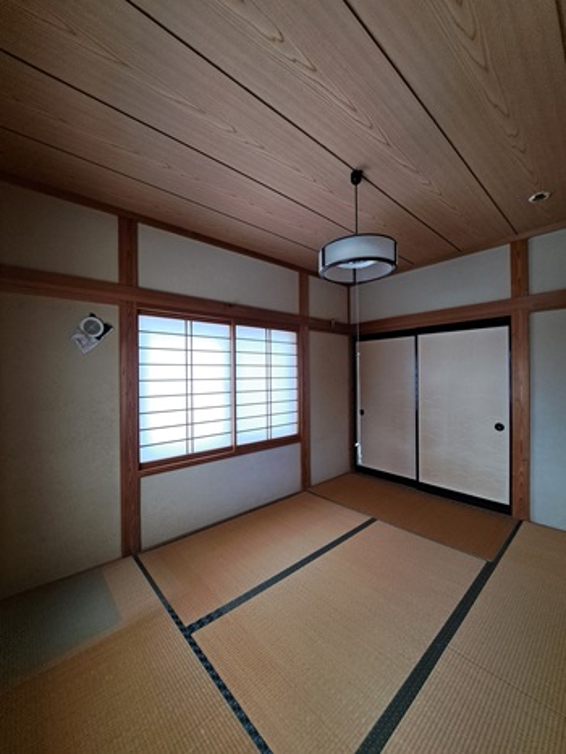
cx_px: 283
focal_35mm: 13
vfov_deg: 106.2
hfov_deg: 90.0
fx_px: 283
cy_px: 377
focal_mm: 1.74
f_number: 2.2
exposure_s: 1/25
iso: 80
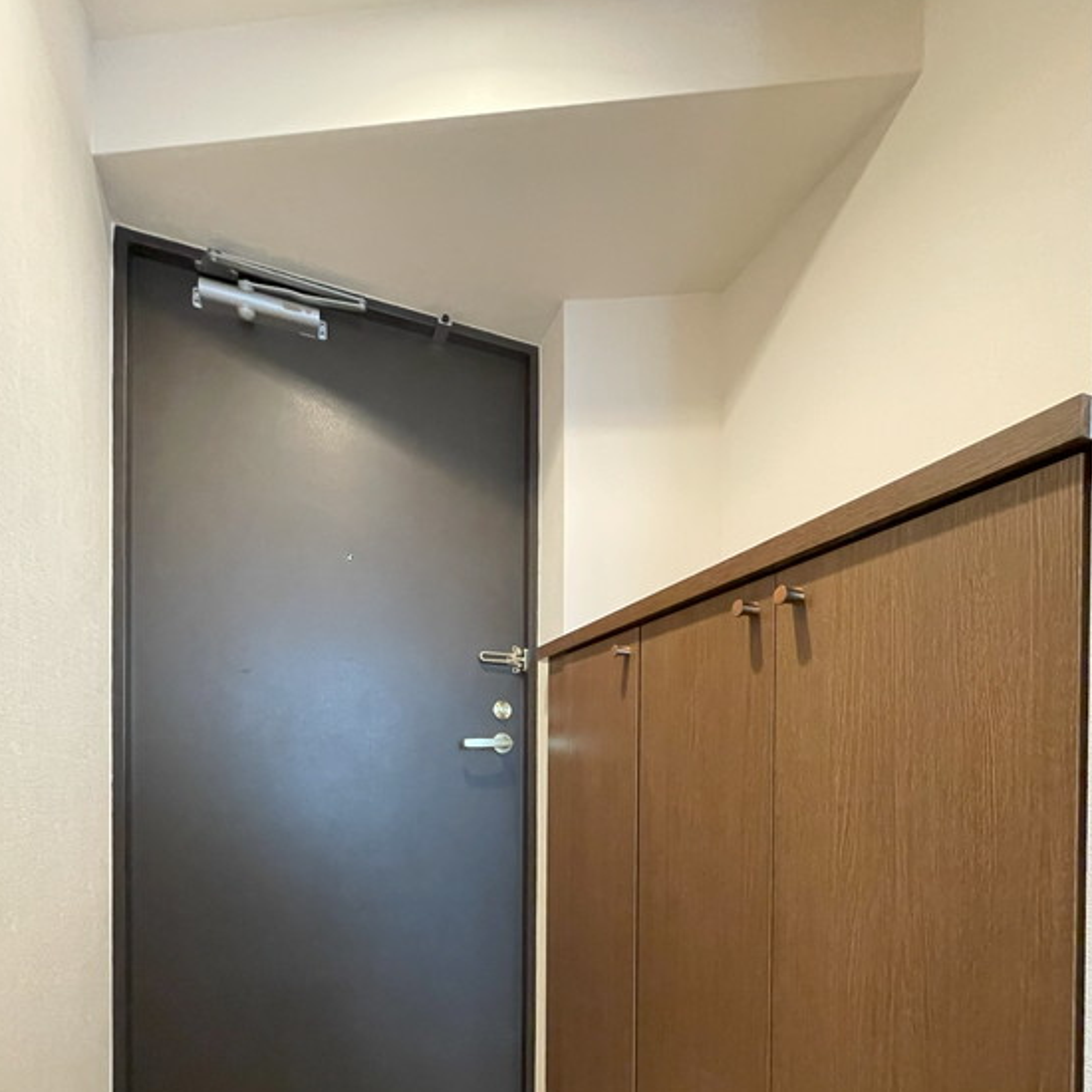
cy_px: 770
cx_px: 584
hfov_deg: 80.6
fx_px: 642
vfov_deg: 76.8
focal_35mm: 18
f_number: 2.4
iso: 1250
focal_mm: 1.55
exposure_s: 1/50
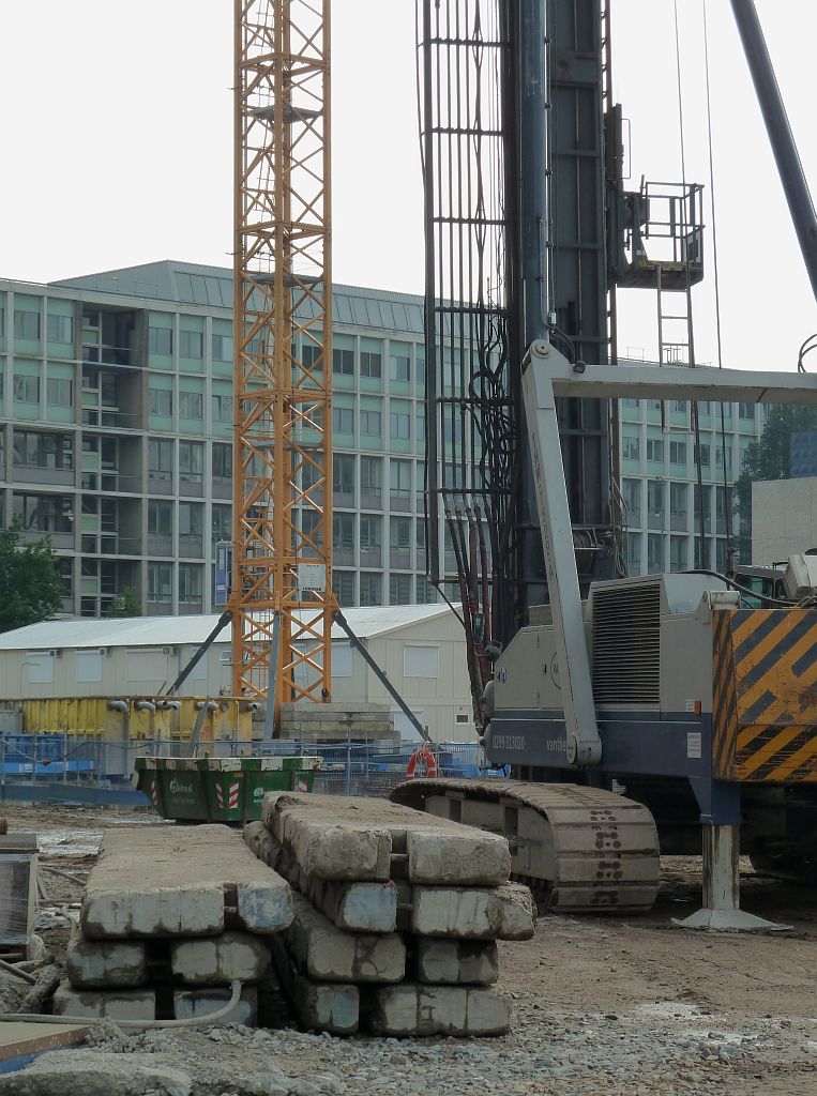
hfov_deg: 16.3
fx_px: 2844
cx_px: 408
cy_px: 548
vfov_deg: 21.8
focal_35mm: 90
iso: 125
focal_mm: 14.7
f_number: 4.3
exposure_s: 1/320
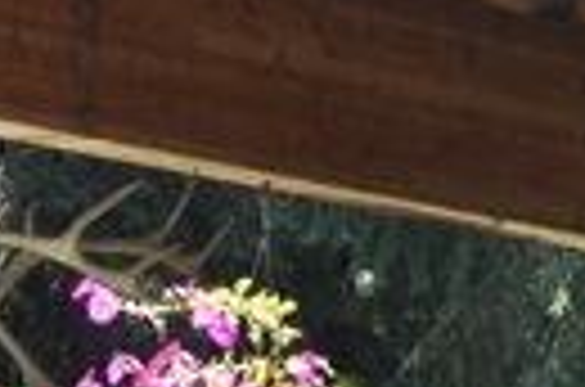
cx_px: 1778
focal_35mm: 647
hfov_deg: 3.1
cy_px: 641
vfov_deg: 2.1
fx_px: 10488
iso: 400
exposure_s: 1/320
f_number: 4.5
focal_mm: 70
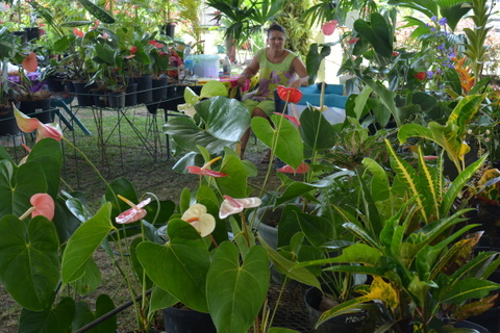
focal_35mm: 48
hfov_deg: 41.1
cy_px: 195
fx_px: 667
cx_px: 272
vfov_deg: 28.0
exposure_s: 1/60
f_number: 8
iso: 220
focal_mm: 24
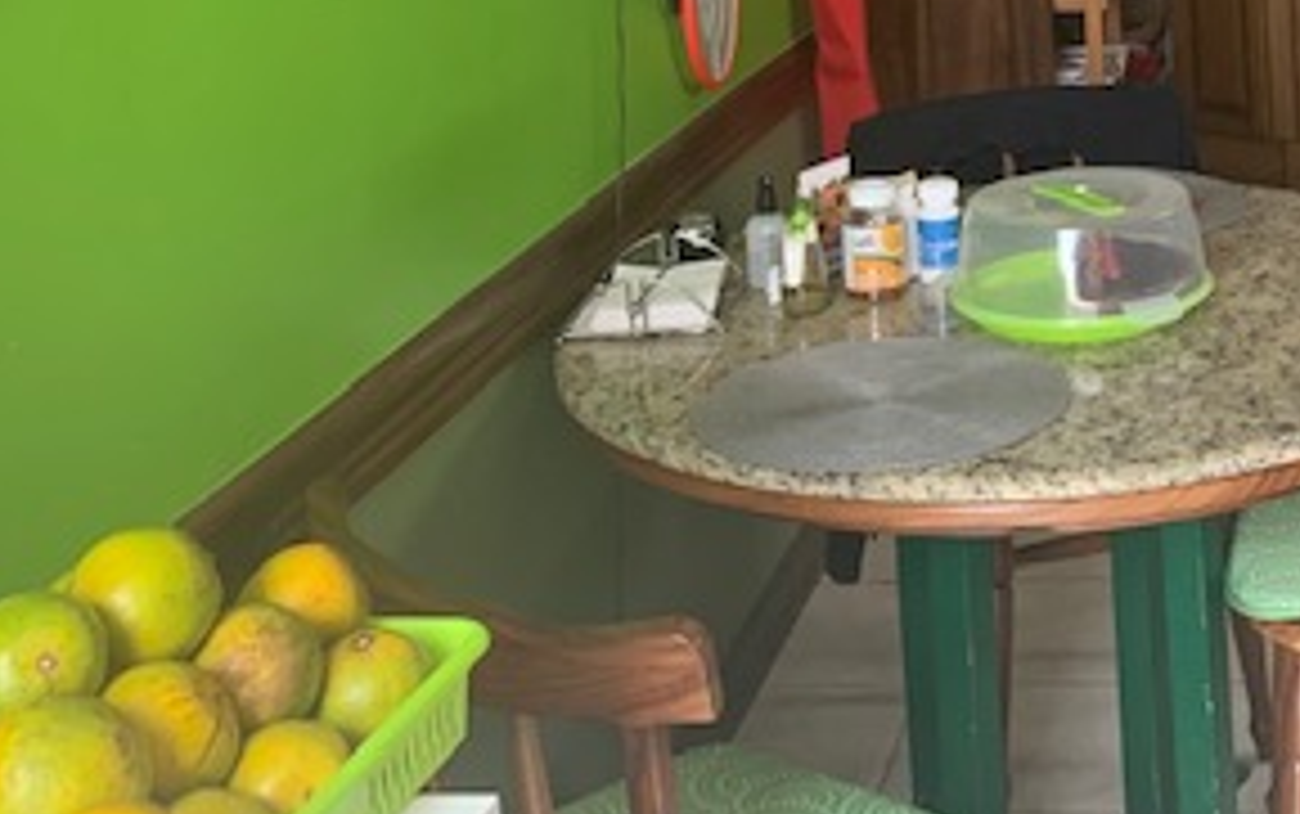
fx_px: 2162
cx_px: 1102
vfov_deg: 20.0
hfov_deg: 32.2
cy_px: -162
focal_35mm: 61
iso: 400
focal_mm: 4.25
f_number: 1.8
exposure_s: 1/49
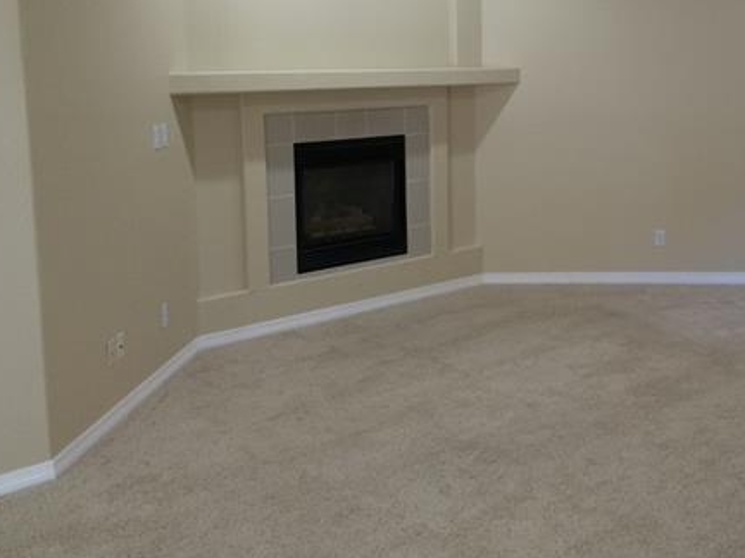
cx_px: 500
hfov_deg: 43.2
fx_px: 925
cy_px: 189
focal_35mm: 43
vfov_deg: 33.3
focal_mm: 4.15
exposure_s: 1/30
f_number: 2.2
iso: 125
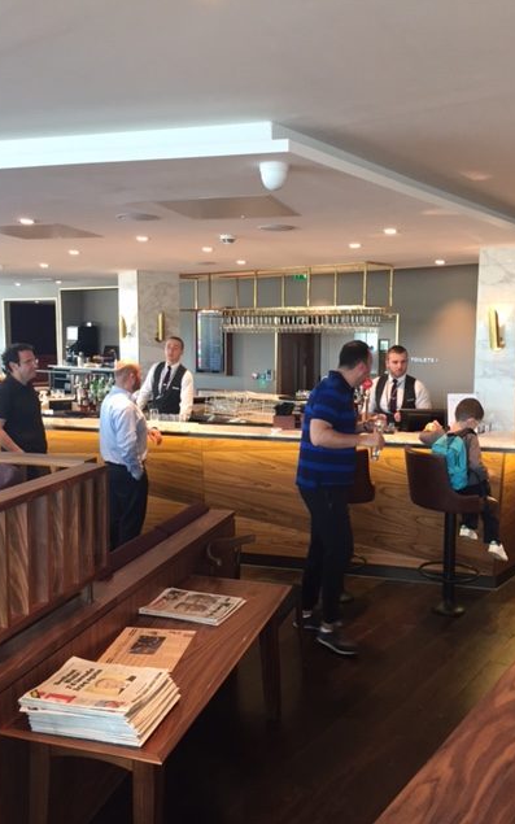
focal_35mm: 31
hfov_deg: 40.6
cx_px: 271
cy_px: 410
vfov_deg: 61.2
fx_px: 696
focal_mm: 4.15
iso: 64
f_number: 2.2
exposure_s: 1/33
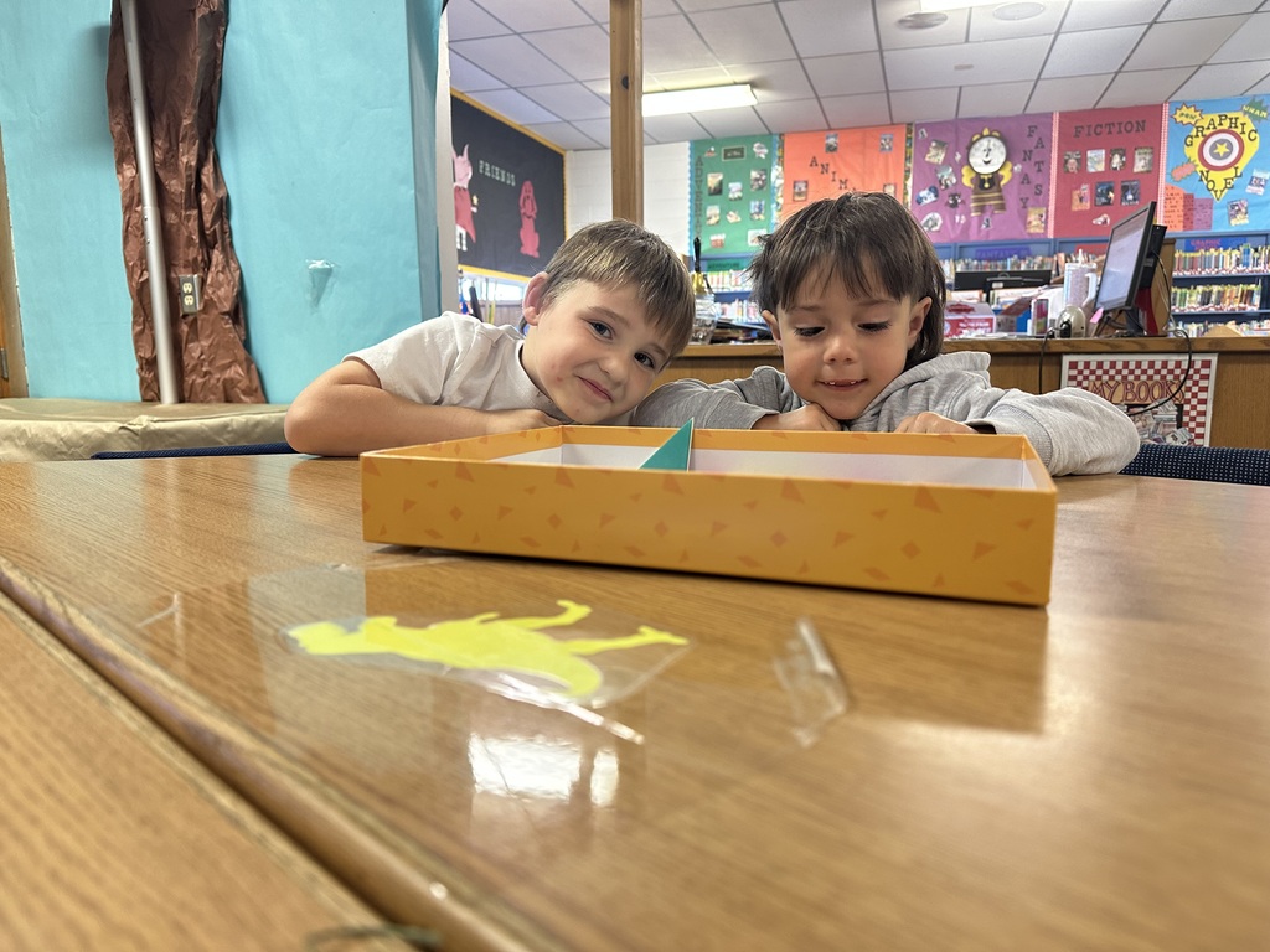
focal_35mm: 24
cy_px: 476
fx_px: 881
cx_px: 635
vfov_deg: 56.8
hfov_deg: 71.6
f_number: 1.78
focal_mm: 6.86
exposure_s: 1/60
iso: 200
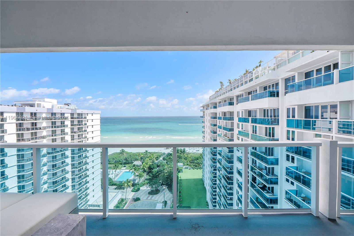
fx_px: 147
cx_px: 177
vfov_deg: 77.3
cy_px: 118
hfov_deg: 100.4
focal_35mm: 15
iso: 320
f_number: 8
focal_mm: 10
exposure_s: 1/800
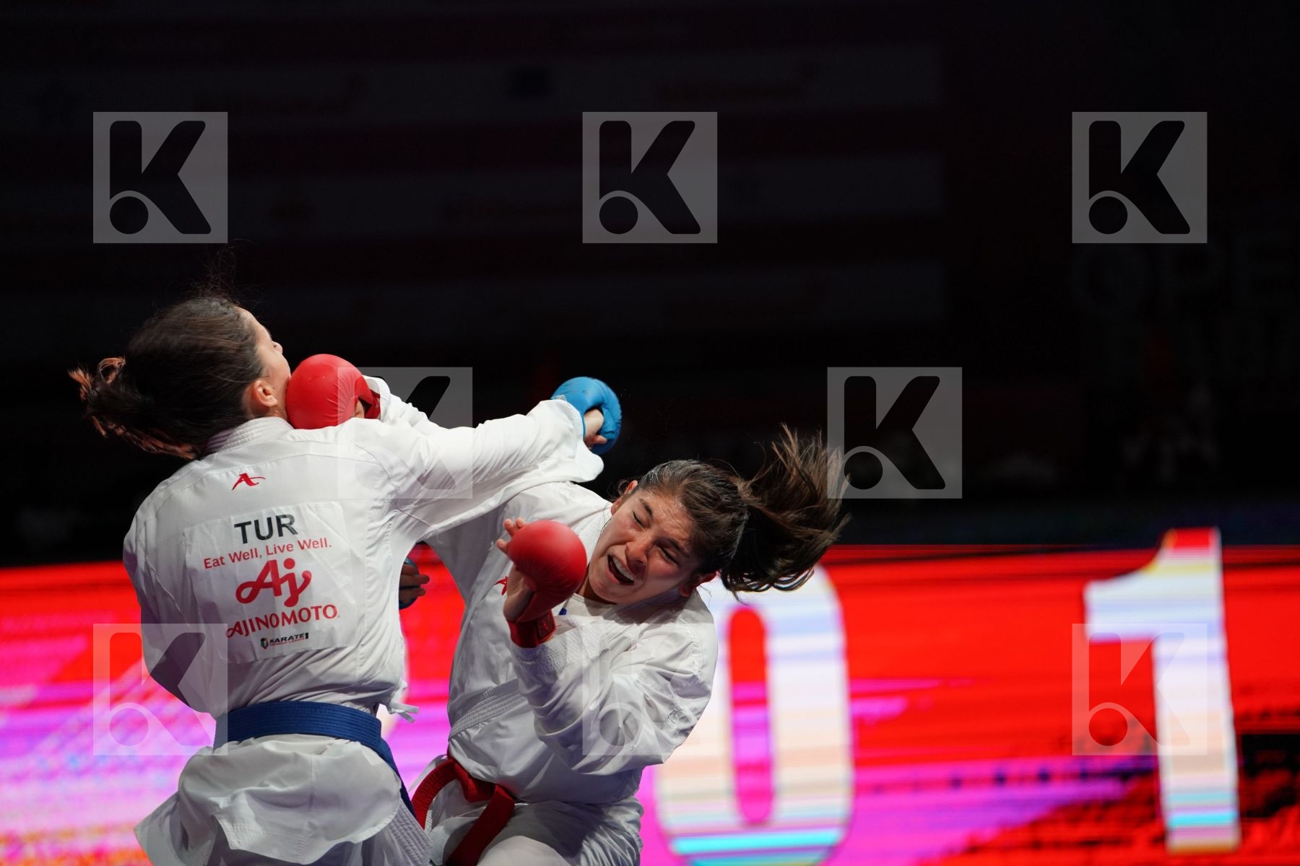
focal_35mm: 198
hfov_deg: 10.4
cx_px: 650
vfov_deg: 6.9
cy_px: 433
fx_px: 7149
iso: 2000
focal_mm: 198
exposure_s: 1/1000
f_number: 2.8
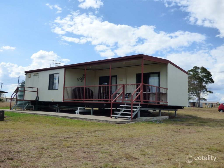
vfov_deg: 44.2
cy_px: 84
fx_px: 207
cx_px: 112
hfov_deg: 56.8
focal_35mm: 32
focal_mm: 5.53
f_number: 3.3
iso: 200
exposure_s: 1/2000
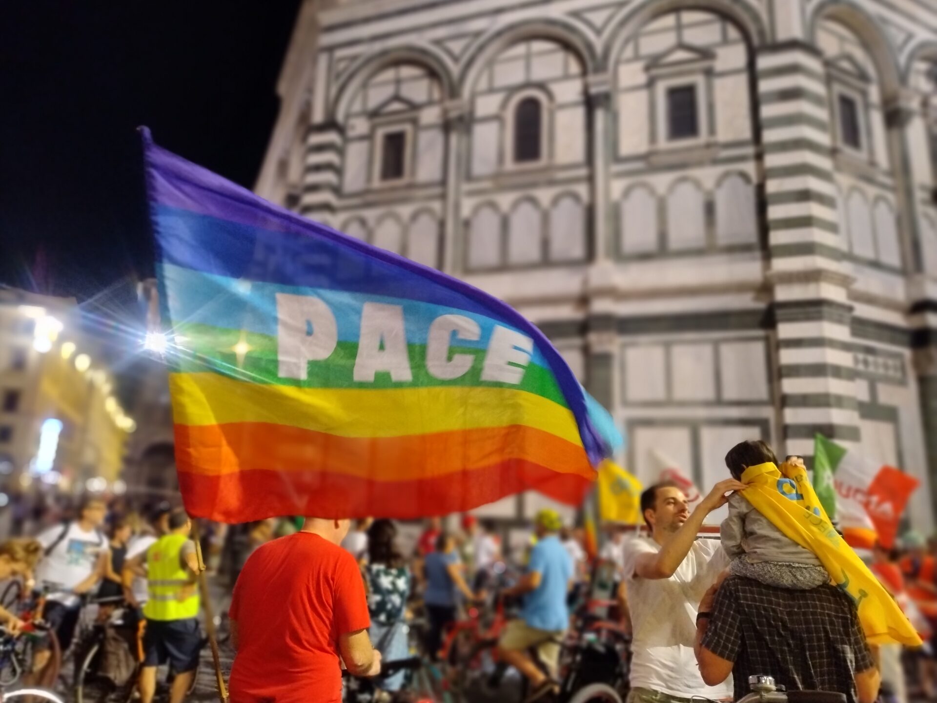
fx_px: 650
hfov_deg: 71.6
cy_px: 352
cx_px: 468
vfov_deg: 56.8
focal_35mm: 24
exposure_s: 1/33.3
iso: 1684
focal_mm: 5.56
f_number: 1.8
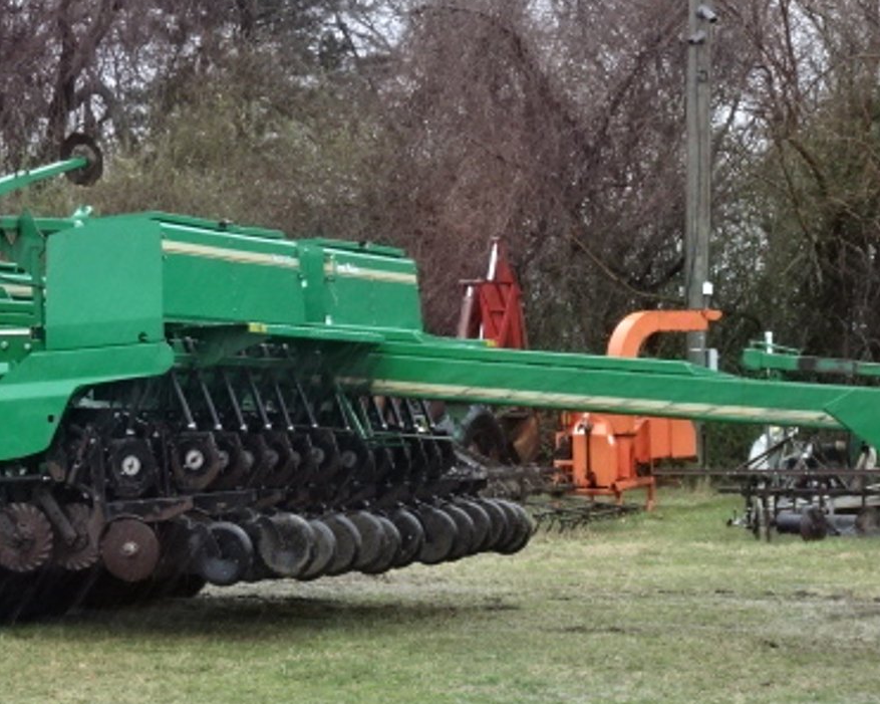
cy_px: 419
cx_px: 309
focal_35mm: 123
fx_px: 3202
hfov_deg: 15.6
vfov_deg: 12.5
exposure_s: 1/80
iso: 500
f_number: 5
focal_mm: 12.42
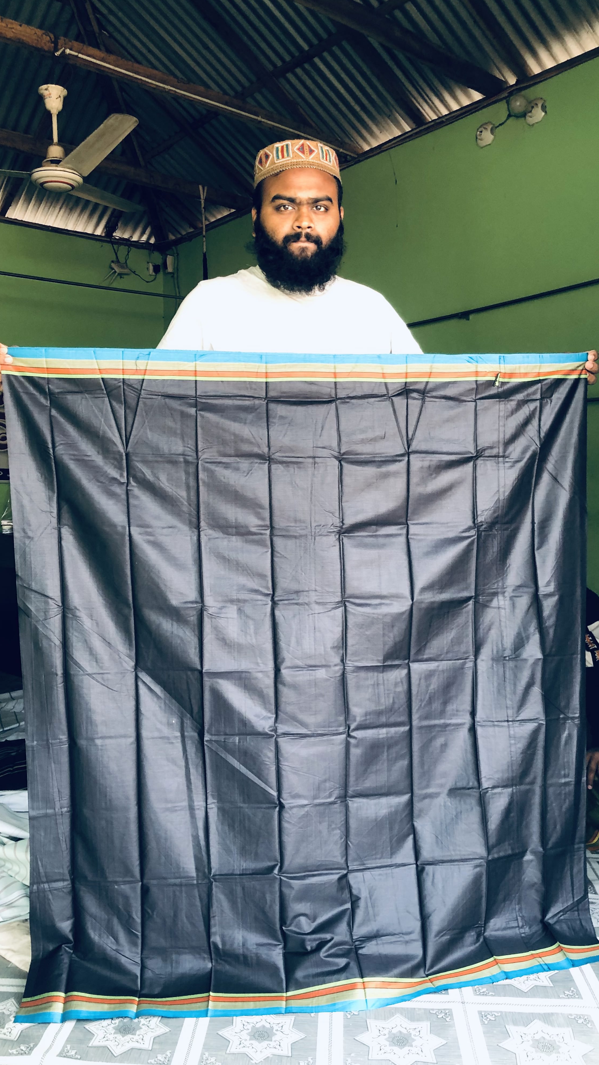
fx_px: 875
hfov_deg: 37.8
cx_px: 314
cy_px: 534
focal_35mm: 31
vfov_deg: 62.6
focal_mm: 4
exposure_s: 1/30
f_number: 1.8
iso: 40
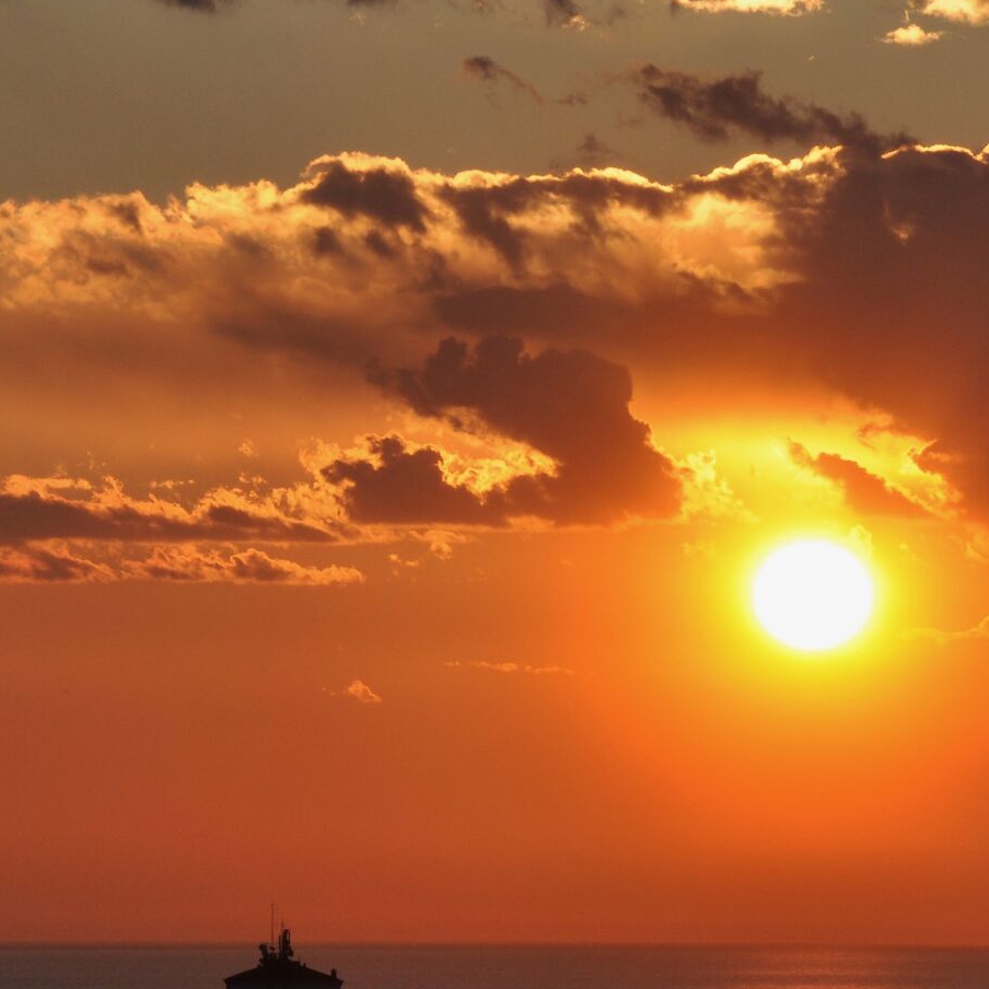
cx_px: 313
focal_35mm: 355
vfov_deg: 4.9
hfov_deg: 4.9
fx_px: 11479
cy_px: 408
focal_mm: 105
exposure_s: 1/250
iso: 200
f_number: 14
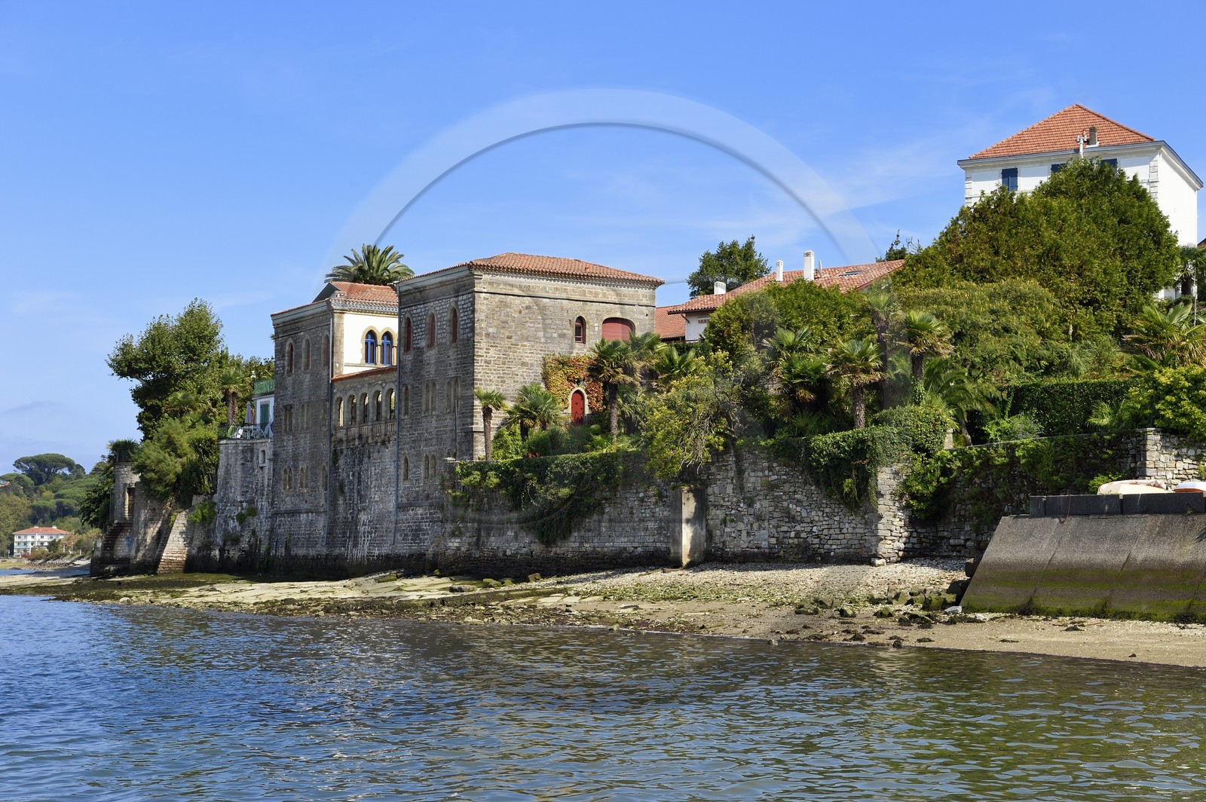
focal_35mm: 60
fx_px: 2008
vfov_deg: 22.6
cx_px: 603
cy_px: 401
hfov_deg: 33.4
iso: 200
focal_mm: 60
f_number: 13
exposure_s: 1/250
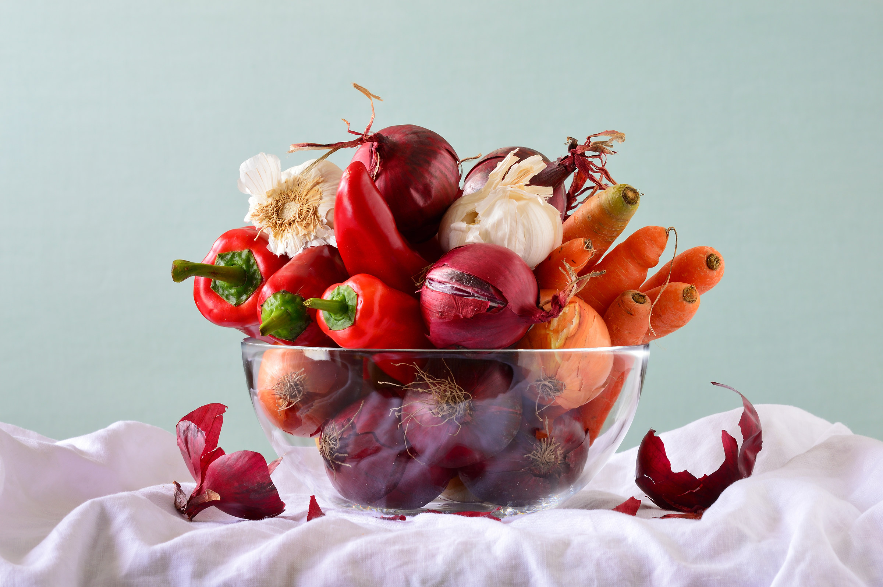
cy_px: 294
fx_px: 2867
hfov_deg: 17.5
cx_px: 442
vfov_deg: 11.7
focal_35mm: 117
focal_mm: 78
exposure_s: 6
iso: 100
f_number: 16
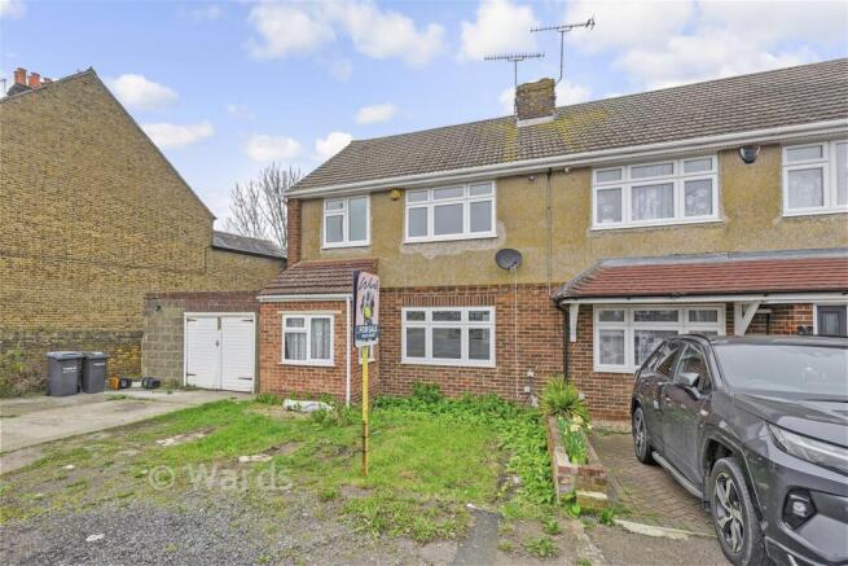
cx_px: 424
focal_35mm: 14
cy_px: 283
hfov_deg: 104.2
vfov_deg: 81.2
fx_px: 330
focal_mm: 14
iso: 400
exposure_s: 1/100
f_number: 8
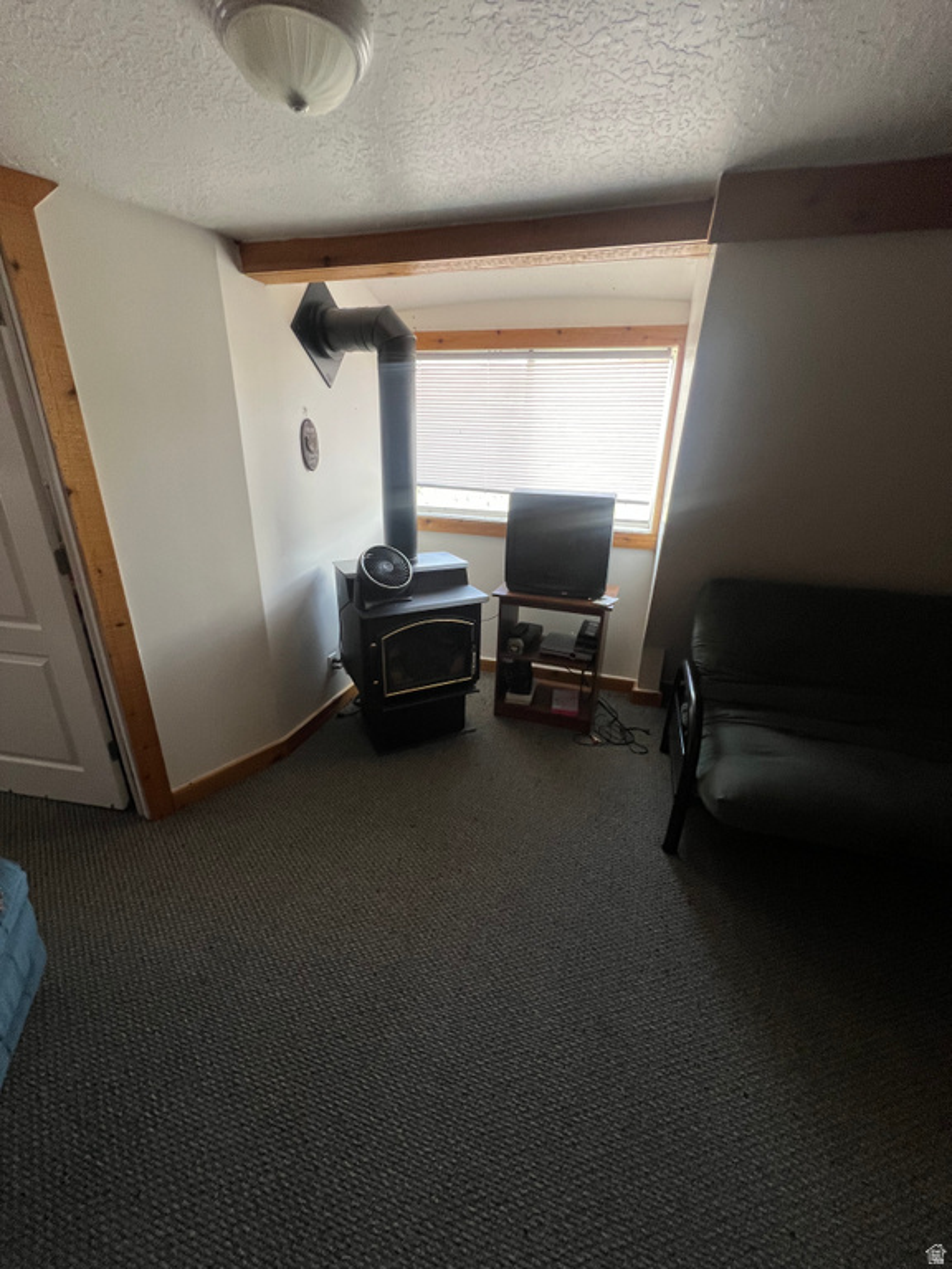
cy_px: 634
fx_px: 477
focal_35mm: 13
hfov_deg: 89.9
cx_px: 476
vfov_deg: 106.2
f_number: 1.8
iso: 200
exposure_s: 1/99
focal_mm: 1.57
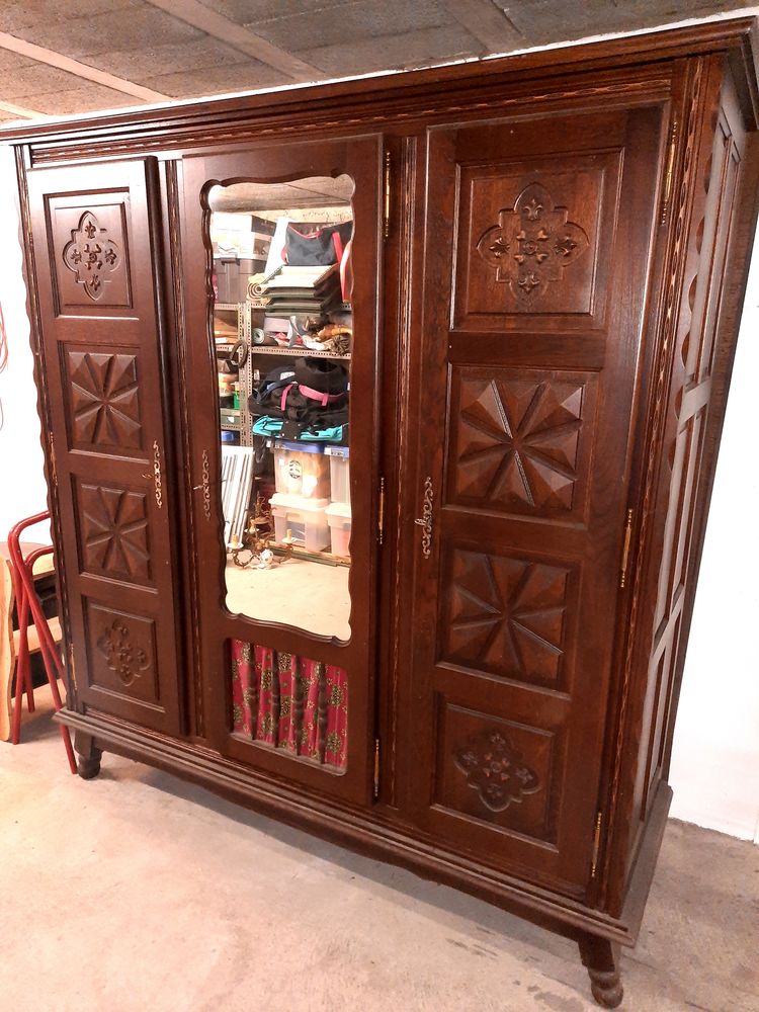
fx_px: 731
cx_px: 380
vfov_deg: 69.4
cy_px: 506
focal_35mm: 25
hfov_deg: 54.9
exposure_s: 1/33
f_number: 2
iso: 1250
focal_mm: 4.6
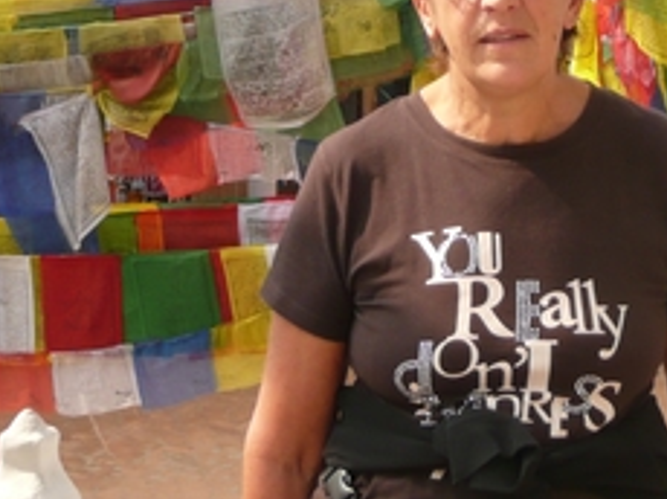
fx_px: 3368
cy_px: -61
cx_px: 580
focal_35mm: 175
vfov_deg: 8.4
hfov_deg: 11.2
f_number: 4.5
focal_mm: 11
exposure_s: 1/250
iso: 100
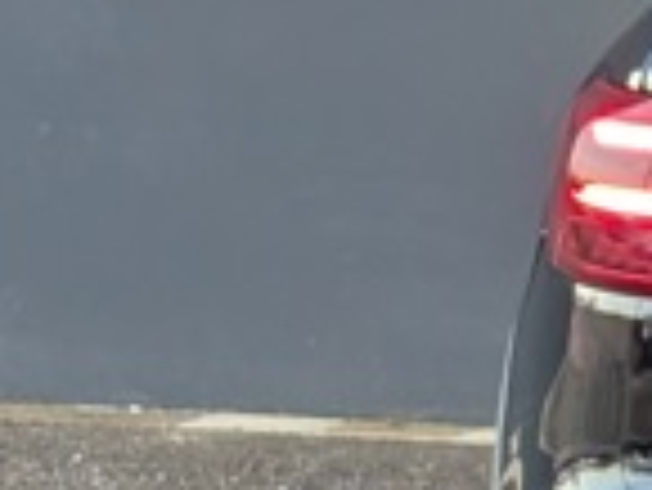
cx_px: 1682
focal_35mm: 270
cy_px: 265
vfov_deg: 5.5
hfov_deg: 6.8
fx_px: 5090
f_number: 1.68
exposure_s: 1/120
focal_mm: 6.9
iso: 150
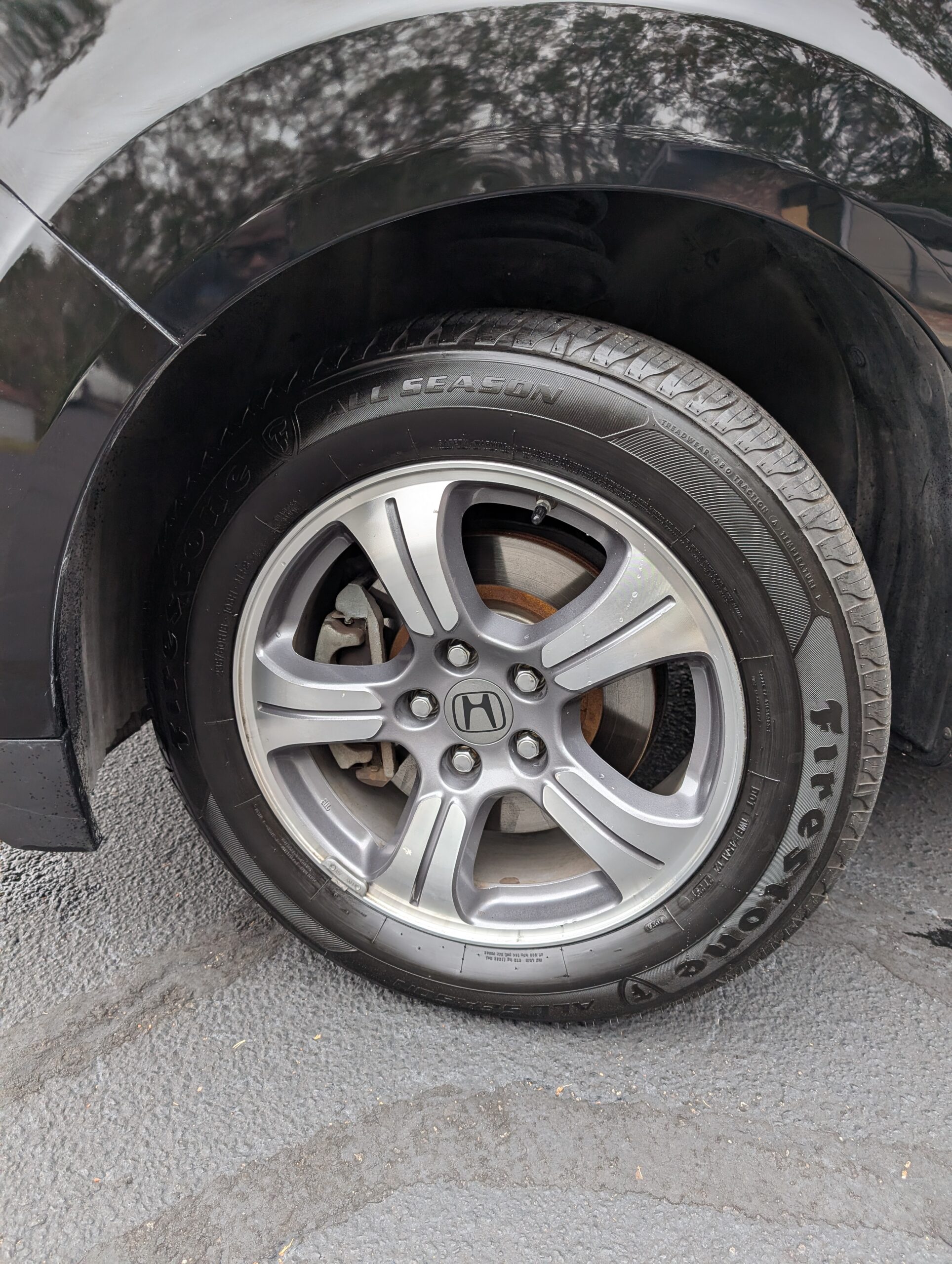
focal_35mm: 24
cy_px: 632
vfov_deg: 71.5
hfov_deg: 56.9
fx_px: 878
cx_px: 476
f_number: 1.68
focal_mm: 6.9
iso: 35
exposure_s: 1/121
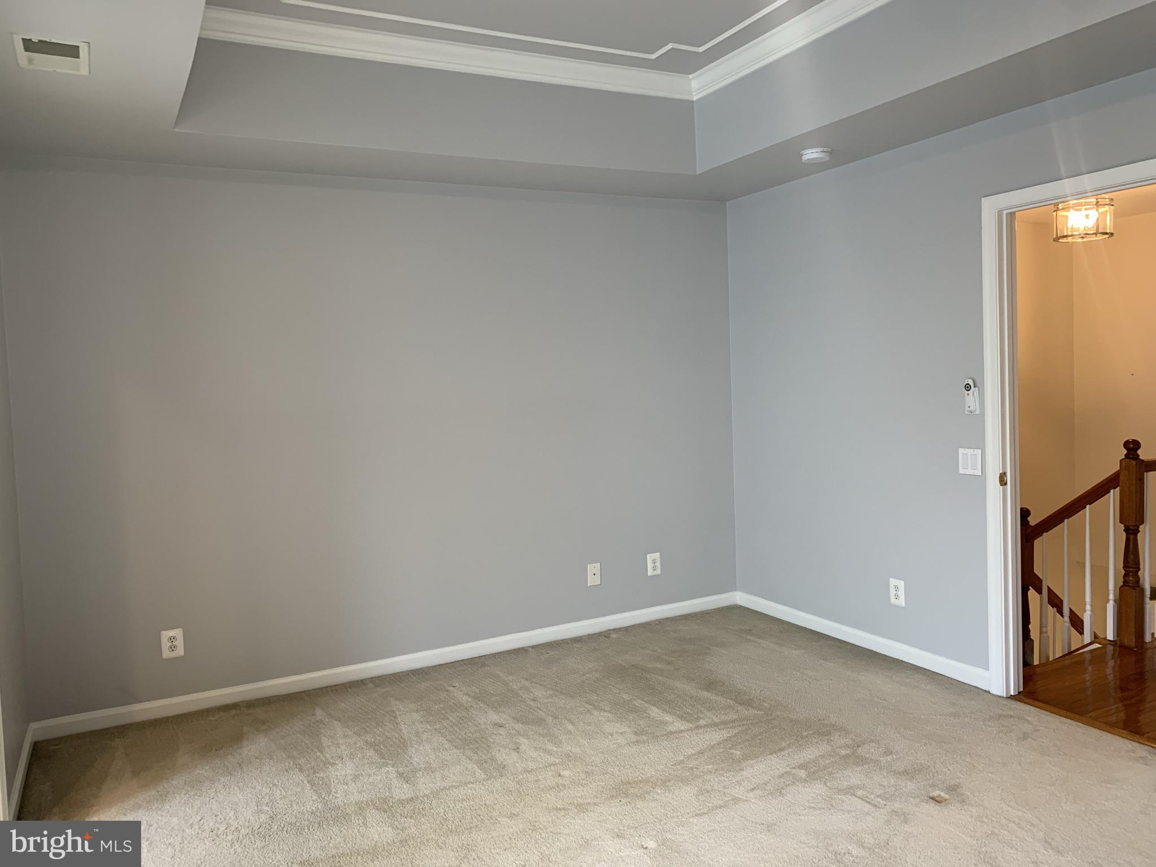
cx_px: 578
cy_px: 434
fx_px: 868
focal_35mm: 26
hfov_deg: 67.3
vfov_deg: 53.1
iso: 100
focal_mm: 4.25
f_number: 1.8
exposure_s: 1/60
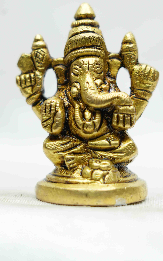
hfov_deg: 8.2
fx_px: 1130
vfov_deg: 13.1
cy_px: 80
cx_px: 87
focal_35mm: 159
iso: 320
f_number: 5.6
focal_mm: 105
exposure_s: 1/60
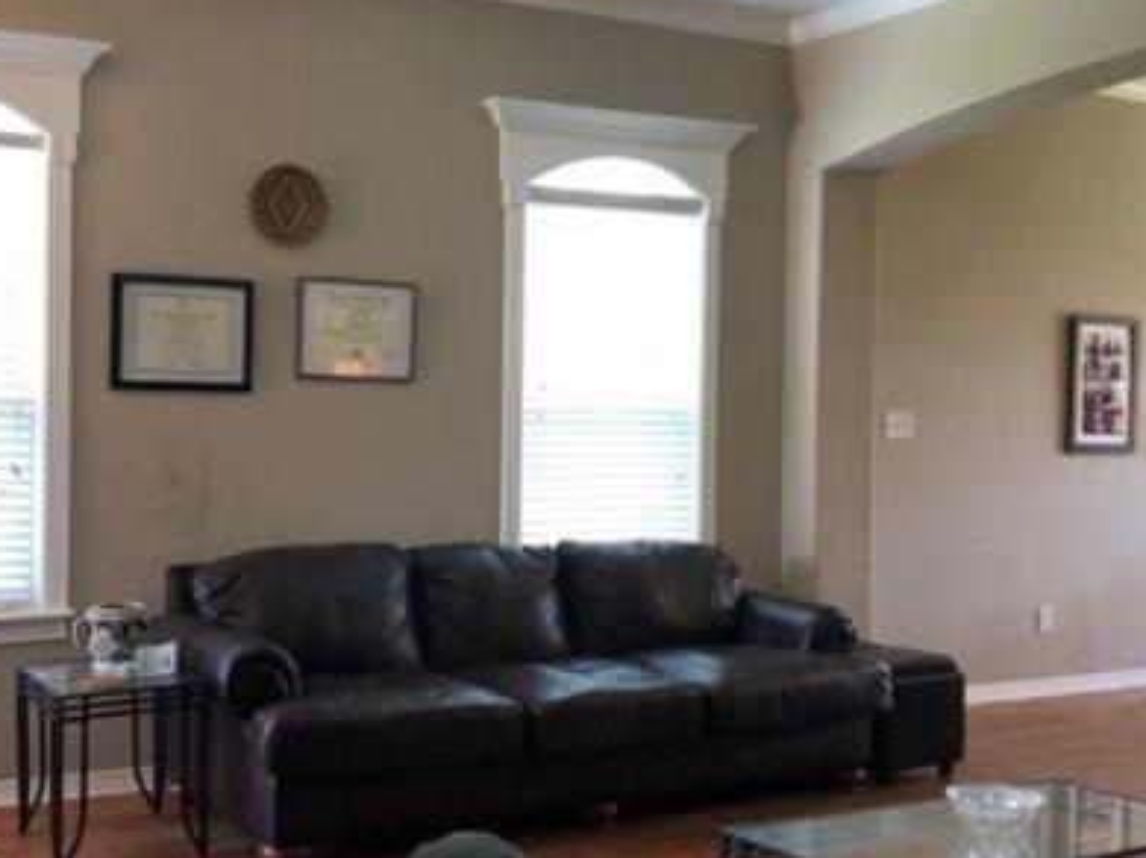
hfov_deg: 41.2
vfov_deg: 31.5
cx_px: 500
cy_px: 438
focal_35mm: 46
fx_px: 1522
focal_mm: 4
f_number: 1.8
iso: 40
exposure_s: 1/30
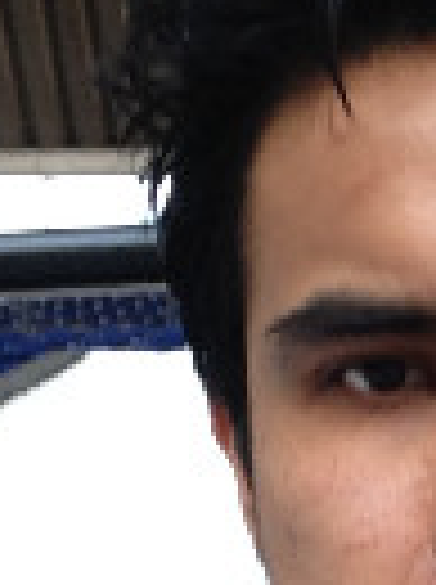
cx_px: 503
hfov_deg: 13.3
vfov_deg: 17.4
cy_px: 693
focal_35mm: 108
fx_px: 1820
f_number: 2.4
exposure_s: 1/30
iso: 40
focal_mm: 2.18
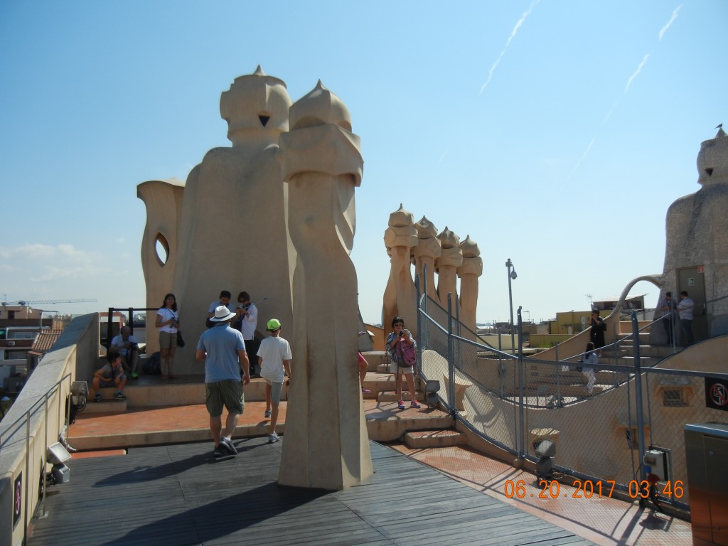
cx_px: 364
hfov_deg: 60.0
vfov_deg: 46.8
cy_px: 273
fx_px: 631
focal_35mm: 30
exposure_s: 1/602
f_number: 7
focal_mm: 5.4
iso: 160
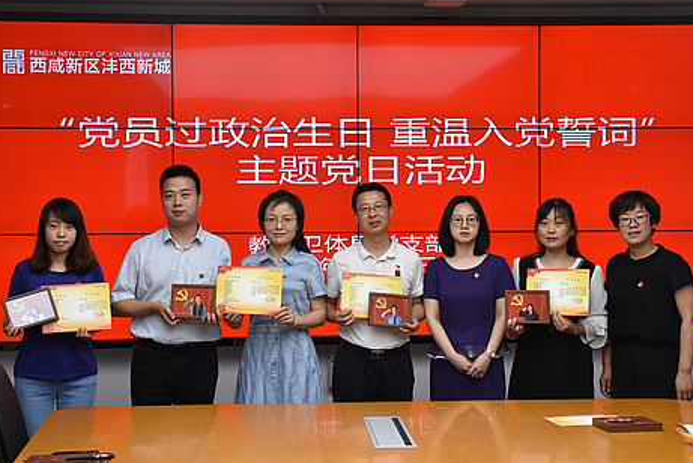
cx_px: 356
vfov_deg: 21.7
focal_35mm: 63
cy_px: 205
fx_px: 1206
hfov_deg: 32.1
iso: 800
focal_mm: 35
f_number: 5.6
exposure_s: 1/125
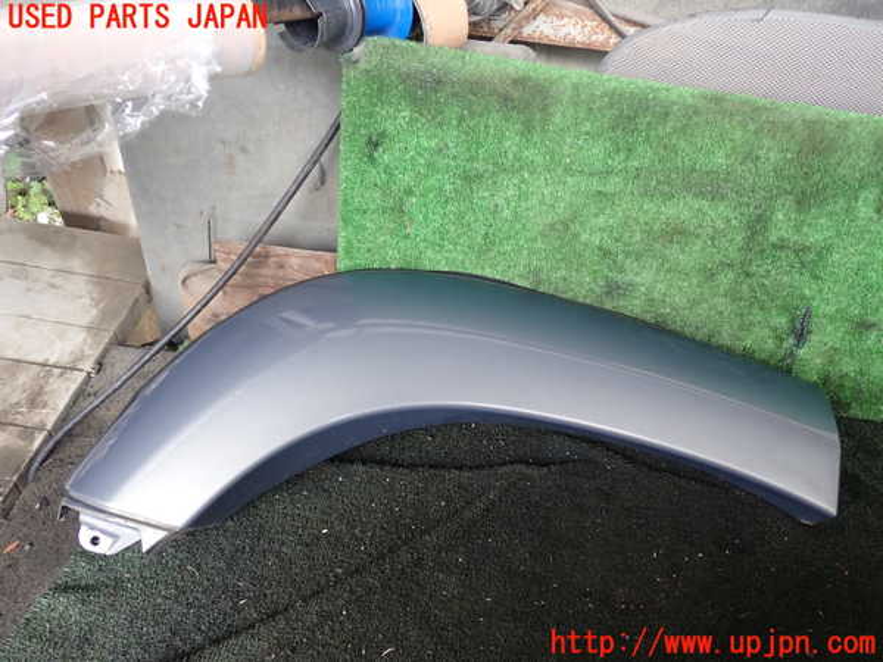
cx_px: 442
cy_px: 331
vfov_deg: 46.8
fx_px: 765
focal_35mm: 30
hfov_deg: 60.0
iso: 125
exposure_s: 1/60
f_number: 2.3
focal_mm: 5.4
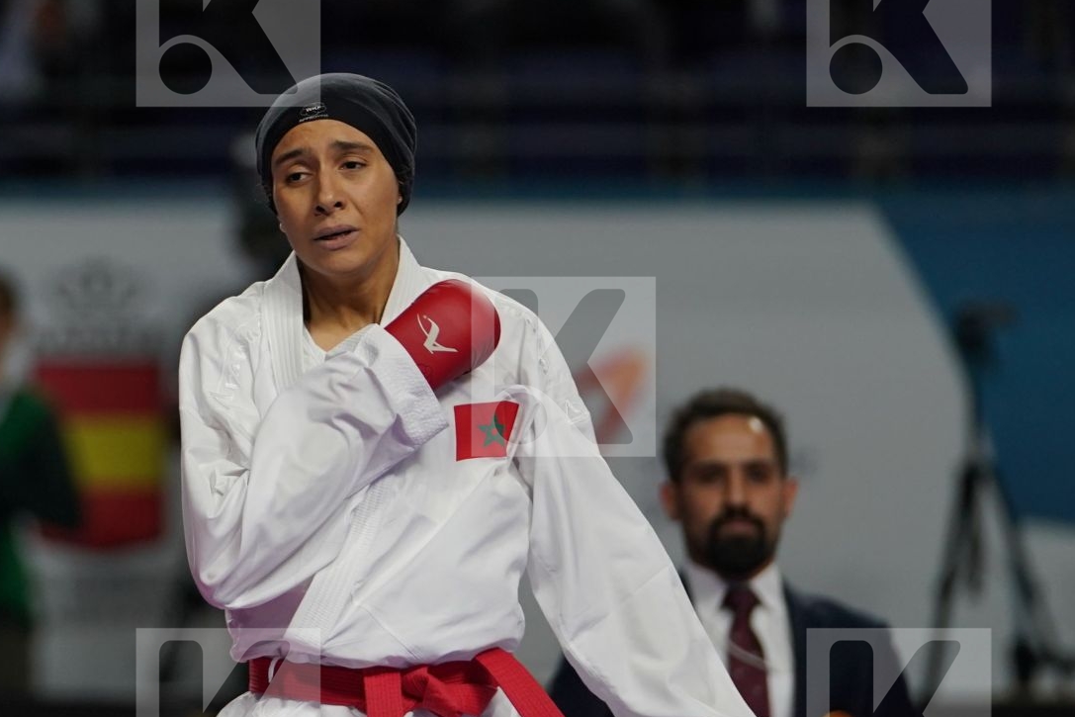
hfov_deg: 4.7
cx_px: 228
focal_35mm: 442
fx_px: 13199
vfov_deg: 3.1
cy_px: 367
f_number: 2.8
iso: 1000
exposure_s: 1/1000
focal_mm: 178
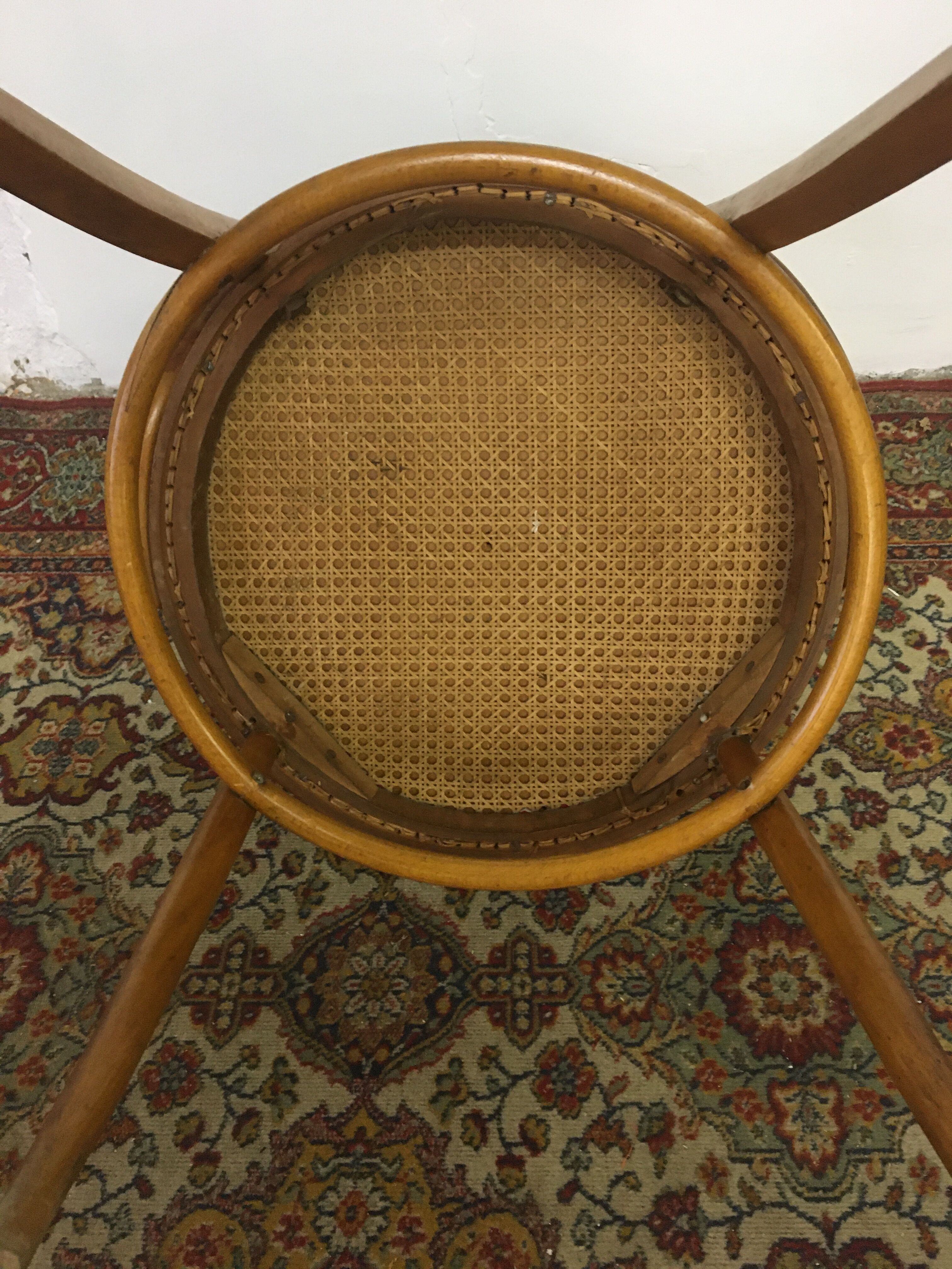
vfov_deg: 61.7
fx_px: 1063
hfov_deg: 48.2
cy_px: 634
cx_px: 476
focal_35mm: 29
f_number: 2.2
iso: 250
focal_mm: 4.15
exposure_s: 1/33
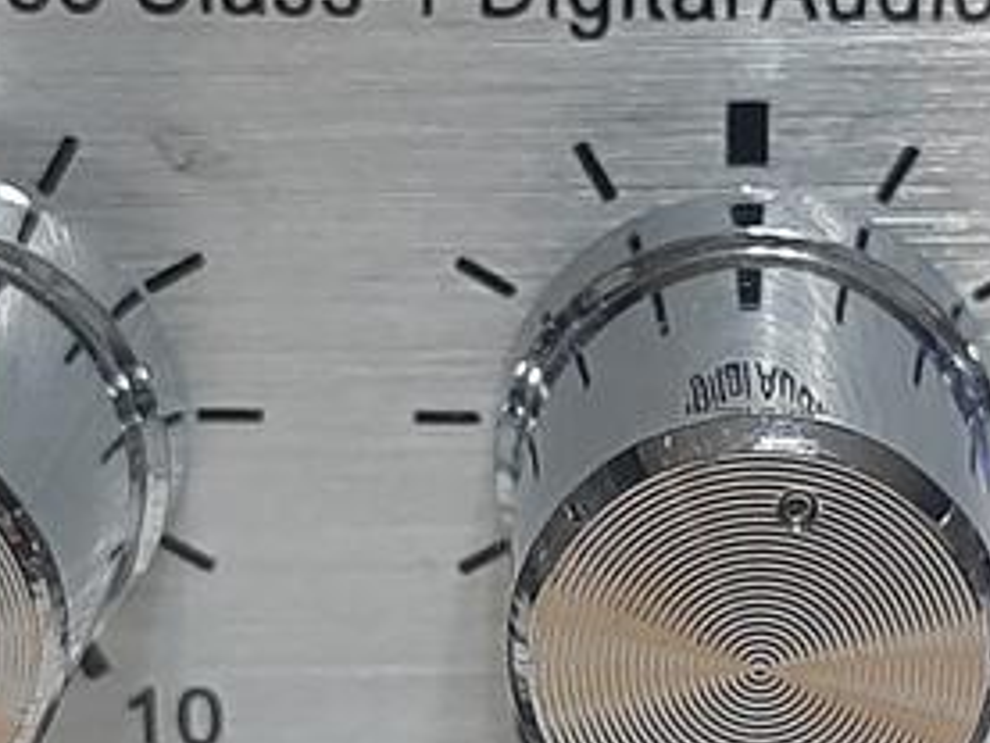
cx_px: 636
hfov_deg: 16.4
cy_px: 493
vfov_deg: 12.3
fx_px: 3433
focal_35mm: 120
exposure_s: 1/40
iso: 200
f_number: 1.7
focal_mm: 3.93
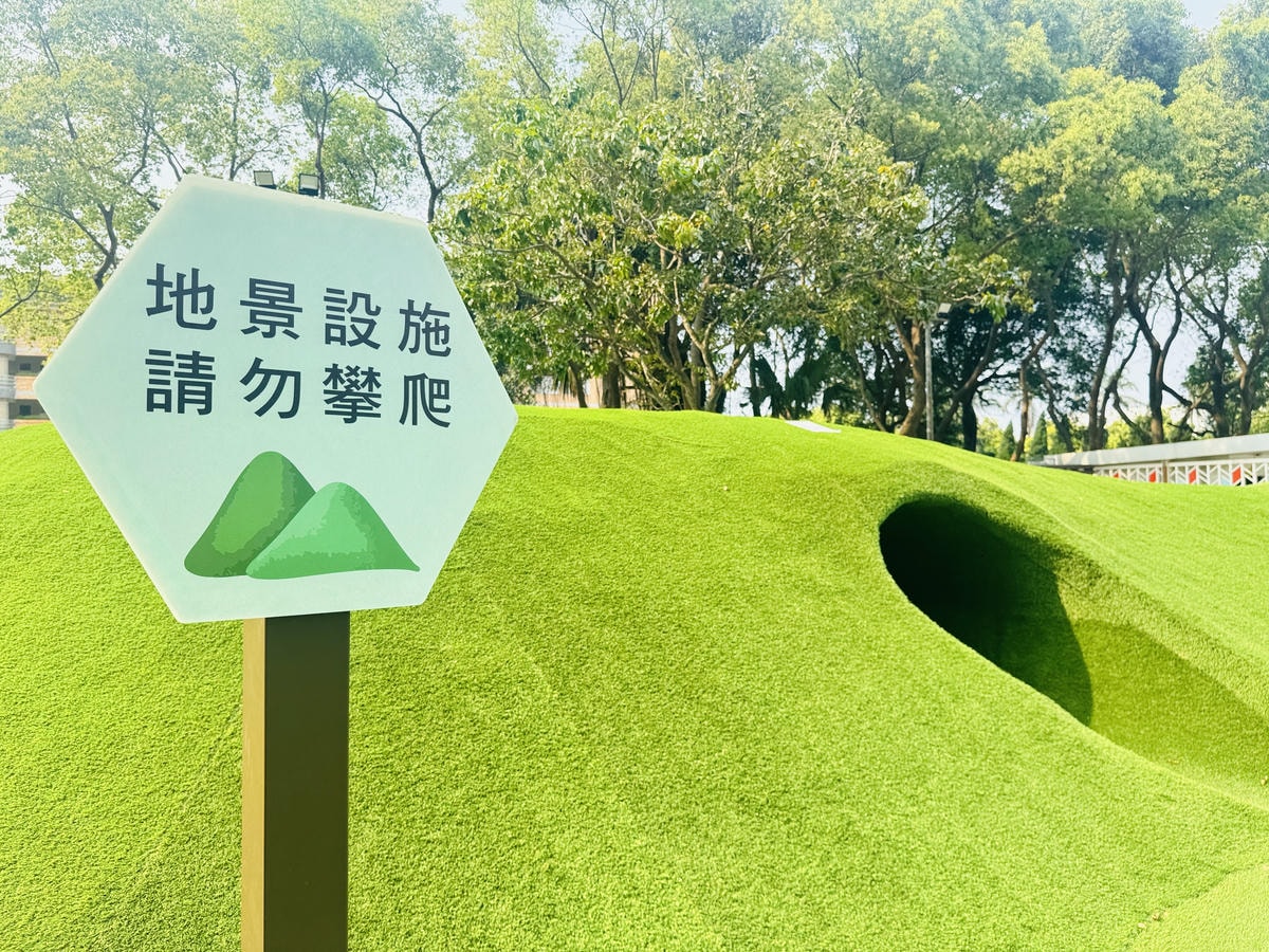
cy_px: 476
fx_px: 880
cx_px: 634
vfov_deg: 56.8
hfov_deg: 71.6
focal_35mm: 24
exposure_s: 1/802
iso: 80
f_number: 1.78
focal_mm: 6.86
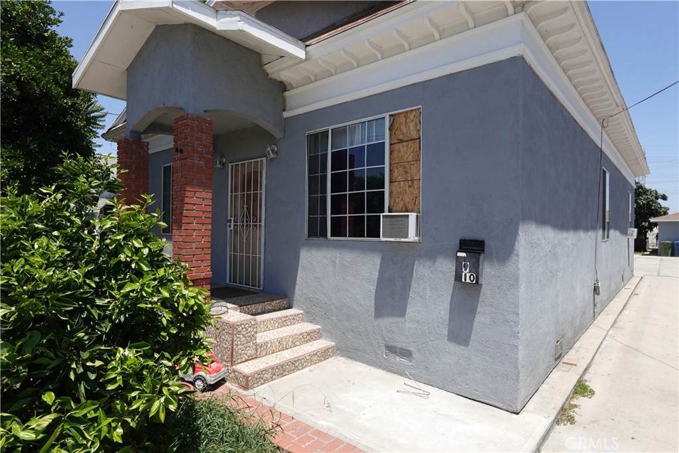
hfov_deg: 84.0
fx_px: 377
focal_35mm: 20
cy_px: 226
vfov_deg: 61.9
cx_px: 340
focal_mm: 7.6
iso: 125
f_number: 2
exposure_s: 1/3200
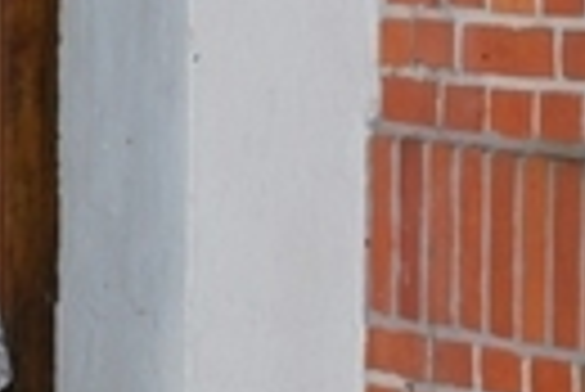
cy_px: -29
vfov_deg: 4.0
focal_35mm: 345
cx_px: -112
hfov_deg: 5.9
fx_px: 5612
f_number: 5.6
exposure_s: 1/60
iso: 280
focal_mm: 50
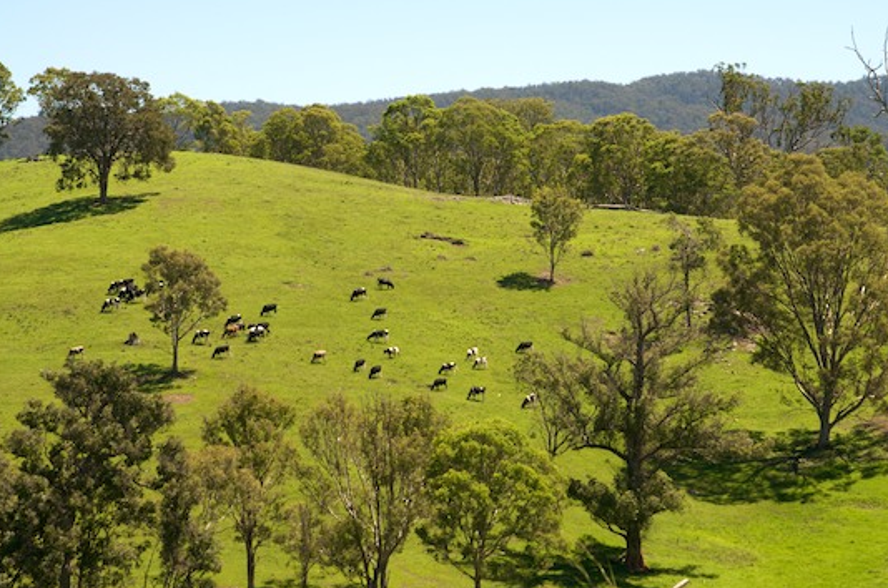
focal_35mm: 118
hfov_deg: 17.4
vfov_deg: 11.6
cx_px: 484
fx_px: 2905
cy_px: 269
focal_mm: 70
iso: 250
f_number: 10
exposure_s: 1/400
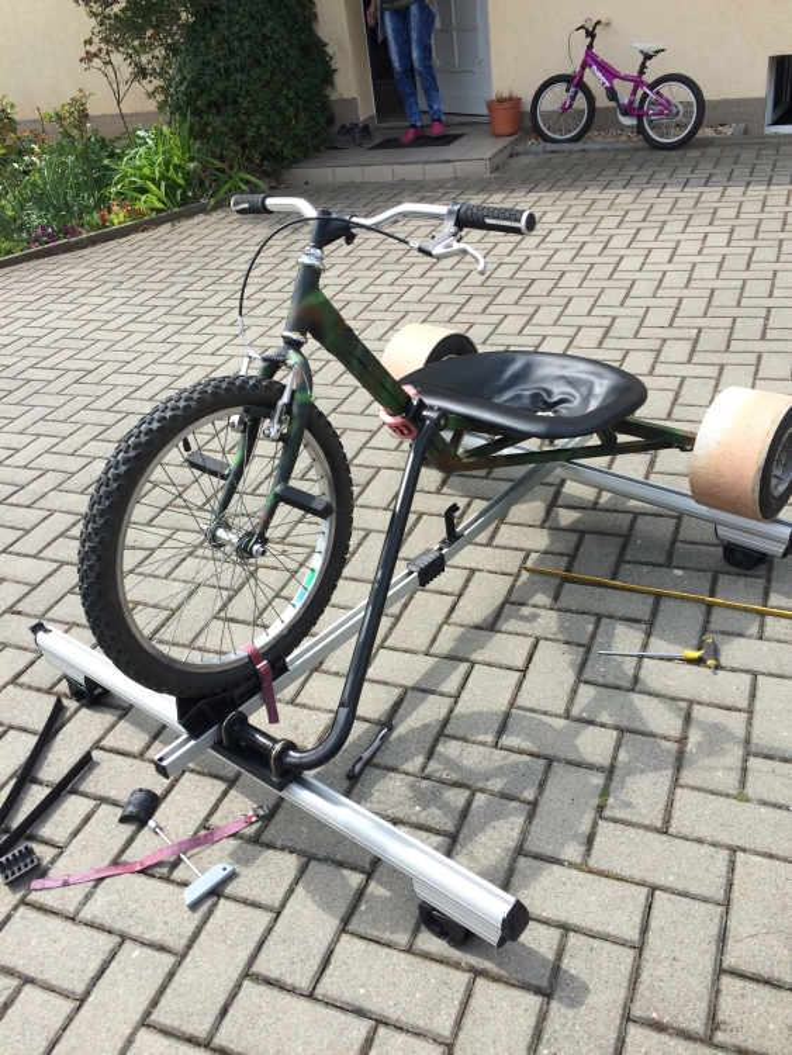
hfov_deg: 48.3
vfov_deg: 61.6
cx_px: 396
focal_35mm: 29
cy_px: 528
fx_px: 884
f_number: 2.2
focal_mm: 4.15
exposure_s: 1/1026
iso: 32
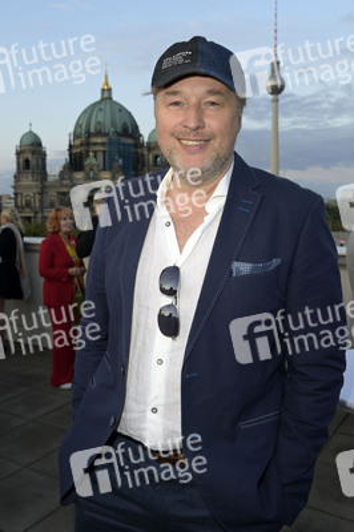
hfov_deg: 42.3
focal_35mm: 31
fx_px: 458
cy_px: 266
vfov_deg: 60.3
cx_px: 177
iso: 500
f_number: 6.3
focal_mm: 31
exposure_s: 1/100
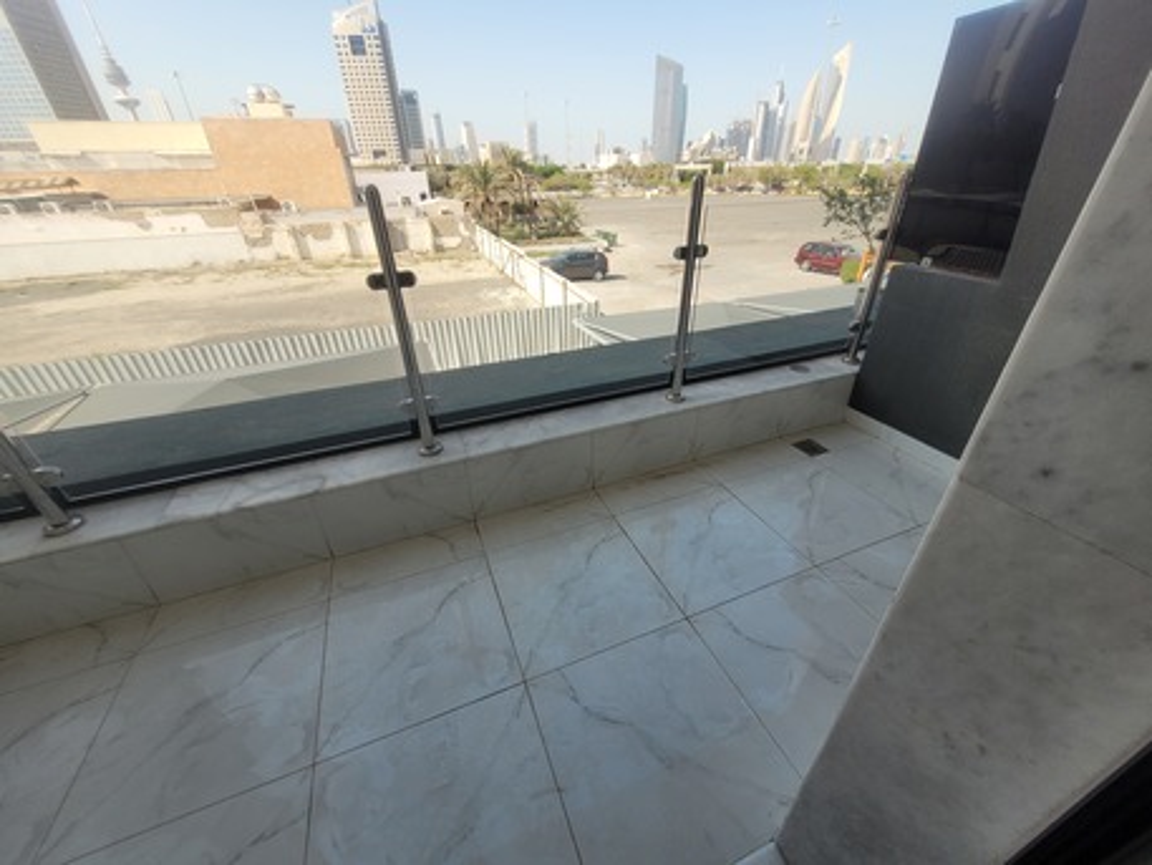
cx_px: 576
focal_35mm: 13
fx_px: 433
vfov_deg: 89.9
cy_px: 432
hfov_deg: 106.2
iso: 40
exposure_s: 1/859
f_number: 2.2
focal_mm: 1.74
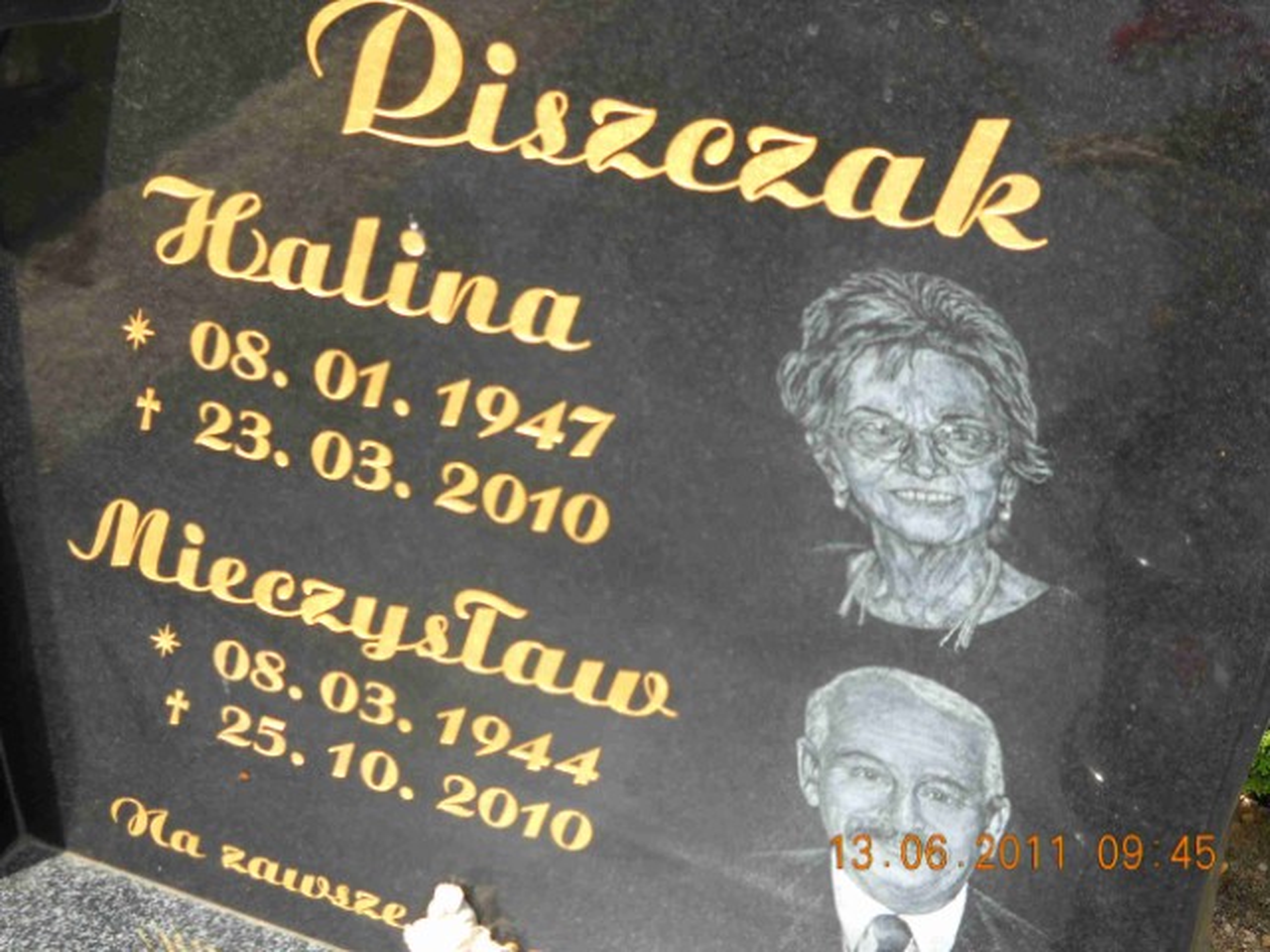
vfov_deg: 26.1
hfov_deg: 34.3
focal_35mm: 56
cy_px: 476
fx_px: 2055
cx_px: 635
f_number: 3.6
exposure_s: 1/239
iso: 64
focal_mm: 9.24
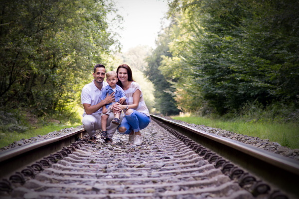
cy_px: 100
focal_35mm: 128
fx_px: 1058
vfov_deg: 10.7
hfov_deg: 16.1
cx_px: 150
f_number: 4.5
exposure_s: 1/320
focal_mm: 85
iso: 400
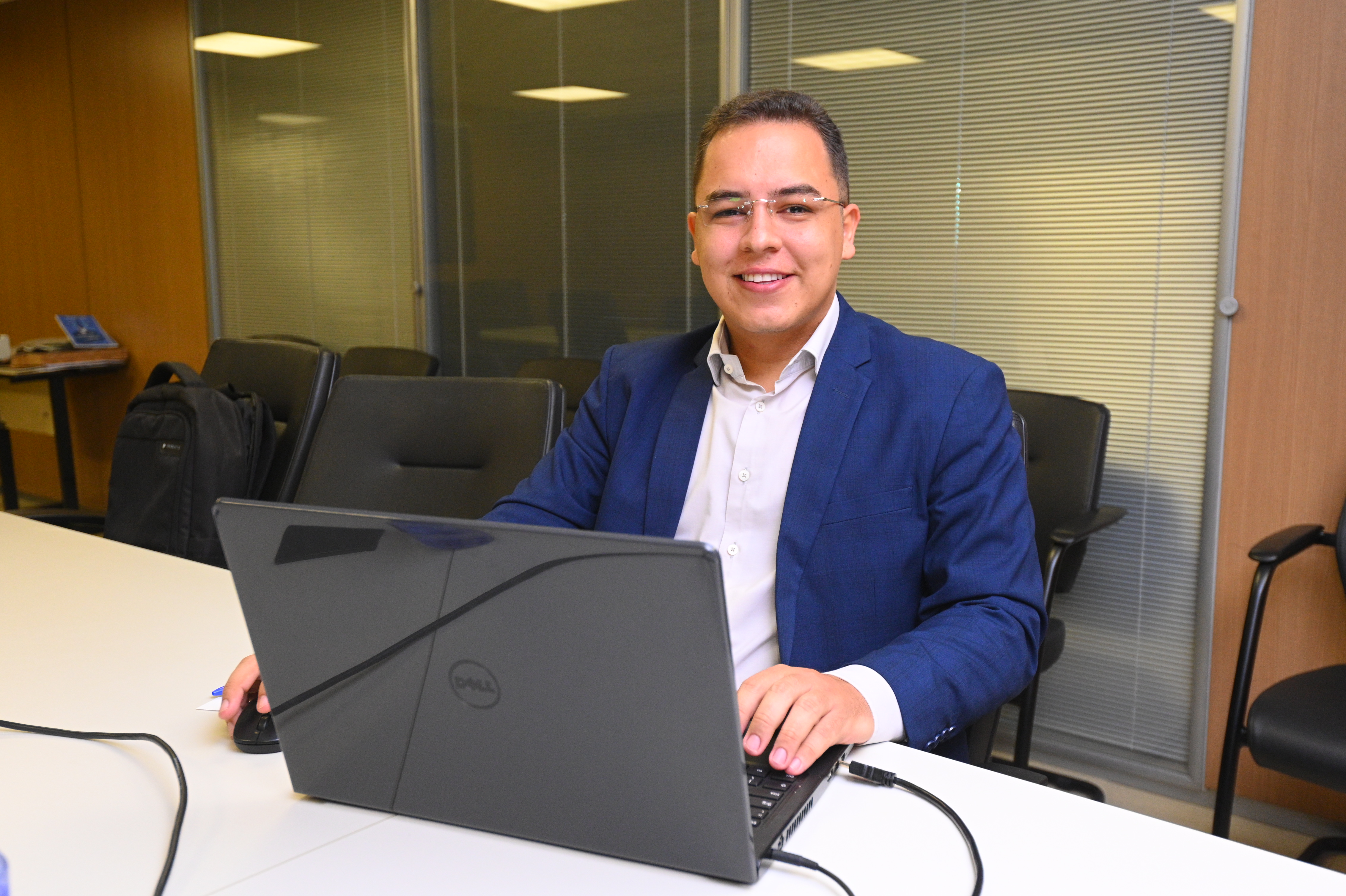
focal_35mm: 35
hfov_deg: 54.4
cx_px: 673
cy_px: 448
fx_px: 1308
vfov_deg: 37.8
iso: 2500
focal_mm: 35
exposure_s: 1/125
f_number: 5.6
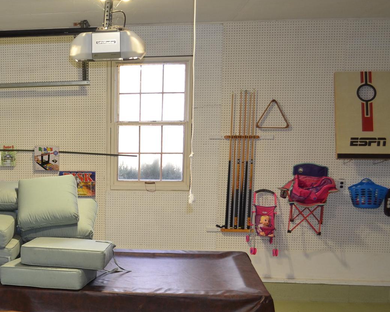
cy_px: 240
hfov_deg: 34.9
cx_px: 30
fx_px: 577
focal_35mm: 50
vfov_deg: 29.7
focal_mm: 18
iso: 400
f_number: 4
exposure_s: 1/80
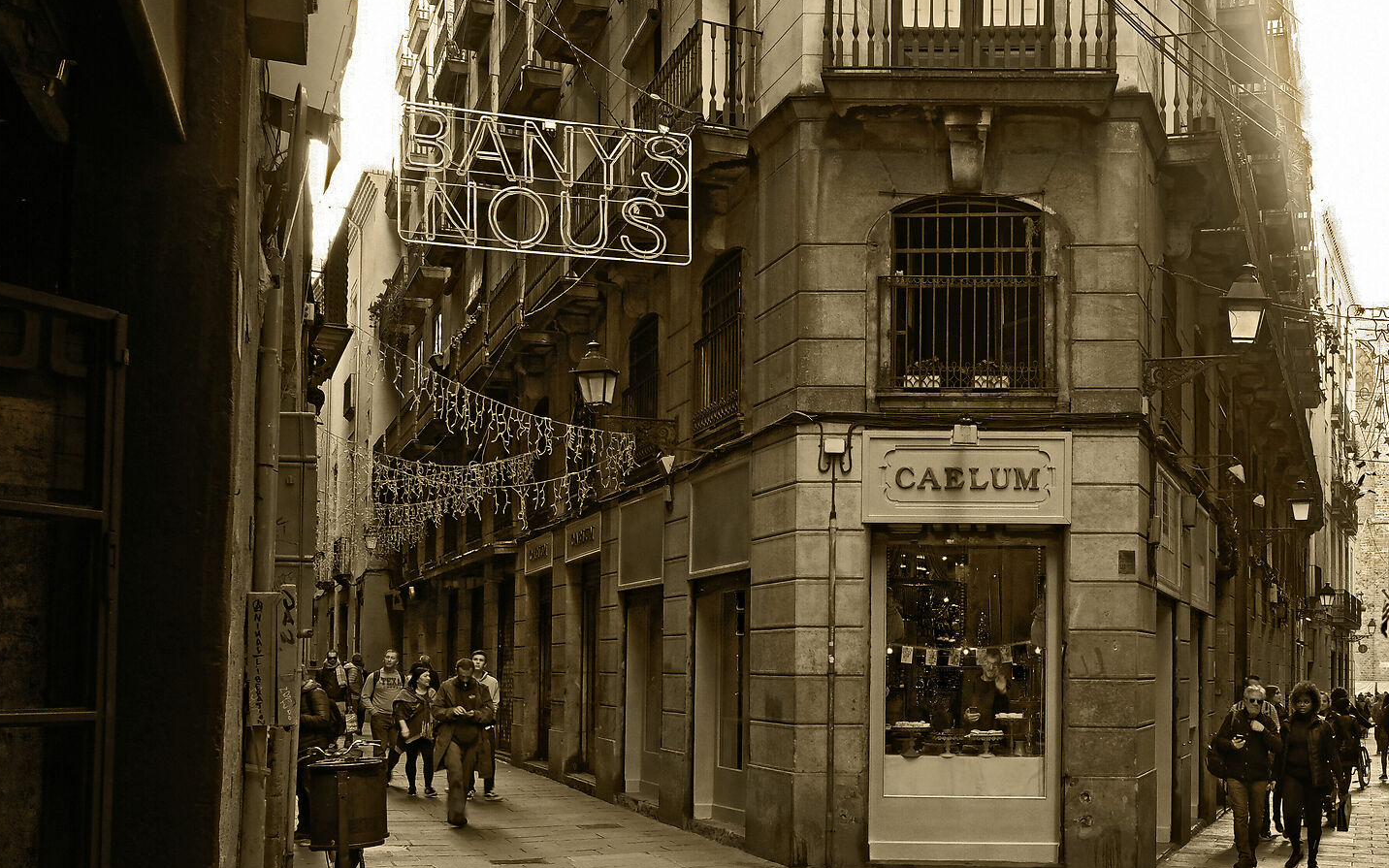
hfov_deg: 47.3
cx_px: 948
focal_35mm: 41
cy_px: 599
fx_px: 1552
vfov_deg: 30.9
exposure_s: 1/20
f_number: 8
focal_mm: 16
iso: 800
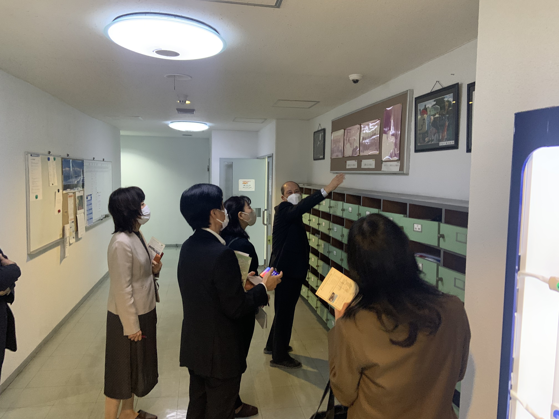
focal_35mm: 26
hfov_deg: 67.3
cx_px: 280
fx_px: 420
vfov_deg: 53.1
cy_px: 210
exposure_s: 1/35
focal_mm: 4.25
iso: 400
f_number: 1.8
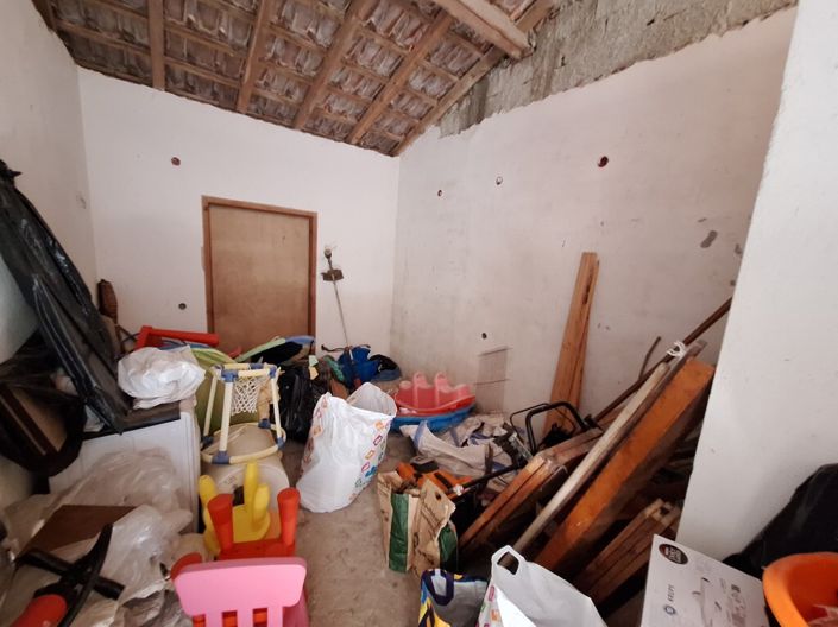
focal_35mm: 13
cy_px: 314
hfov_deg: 106.2
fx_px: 315
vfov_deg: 89.9
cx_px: 419
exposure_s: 1/17
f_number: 2.2
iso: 800
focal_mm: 1.74
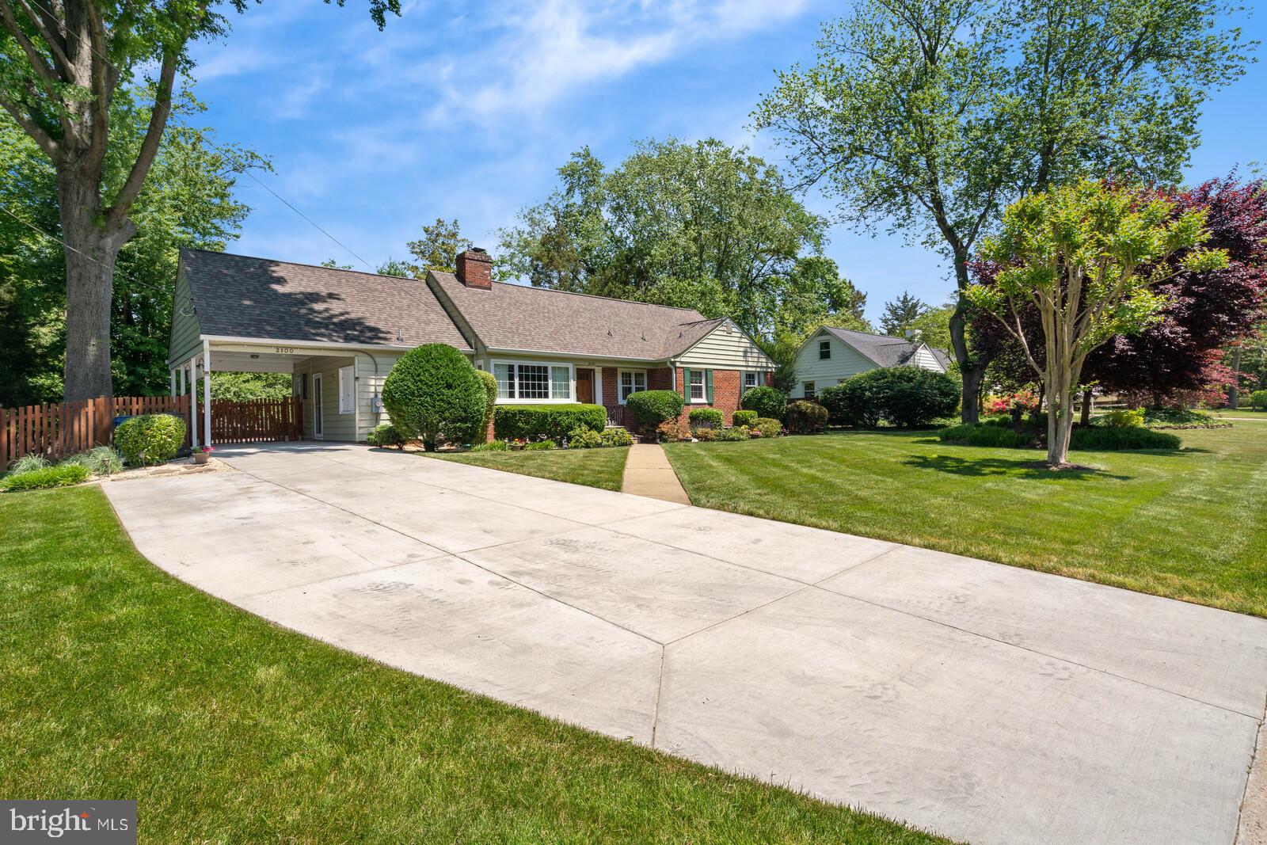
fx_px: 598
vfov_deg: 70.5
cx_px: 634
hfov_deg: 93.3
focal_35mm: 17
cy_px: 422
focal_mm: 17
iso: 400
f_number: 9
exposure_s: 1/250
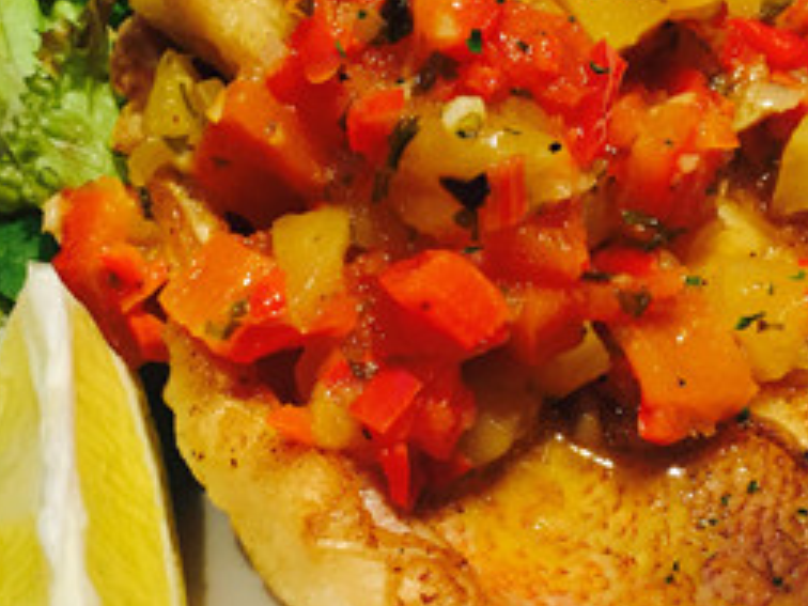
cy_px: 240
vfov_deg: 21.3
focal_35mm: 69
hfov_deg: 28.1
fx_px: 1611
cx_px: 298
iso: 50
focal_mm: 4.15
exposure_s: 1/30
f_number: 2.2
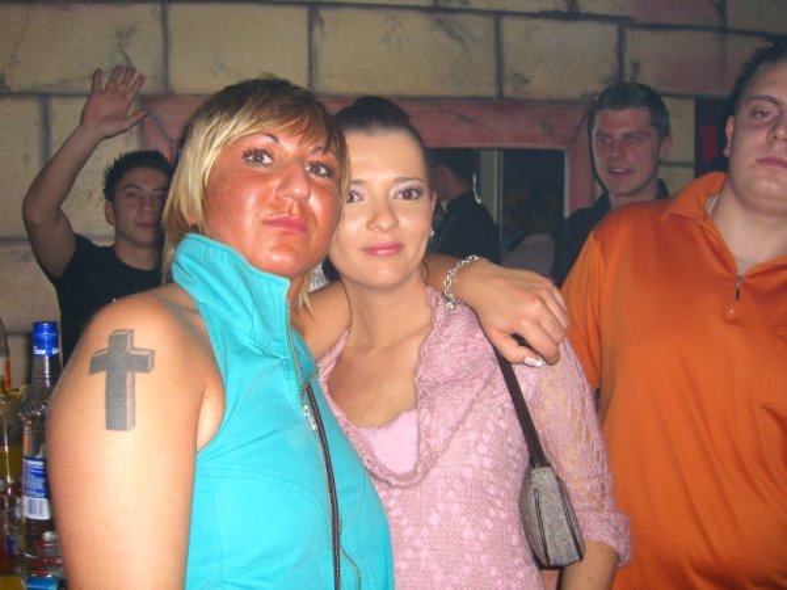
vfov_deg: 37.7
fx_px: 864
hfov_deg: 49.0
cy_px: 295
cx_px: 394
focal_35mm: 38
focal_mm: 7.9
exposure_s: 1/60
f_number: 2.8
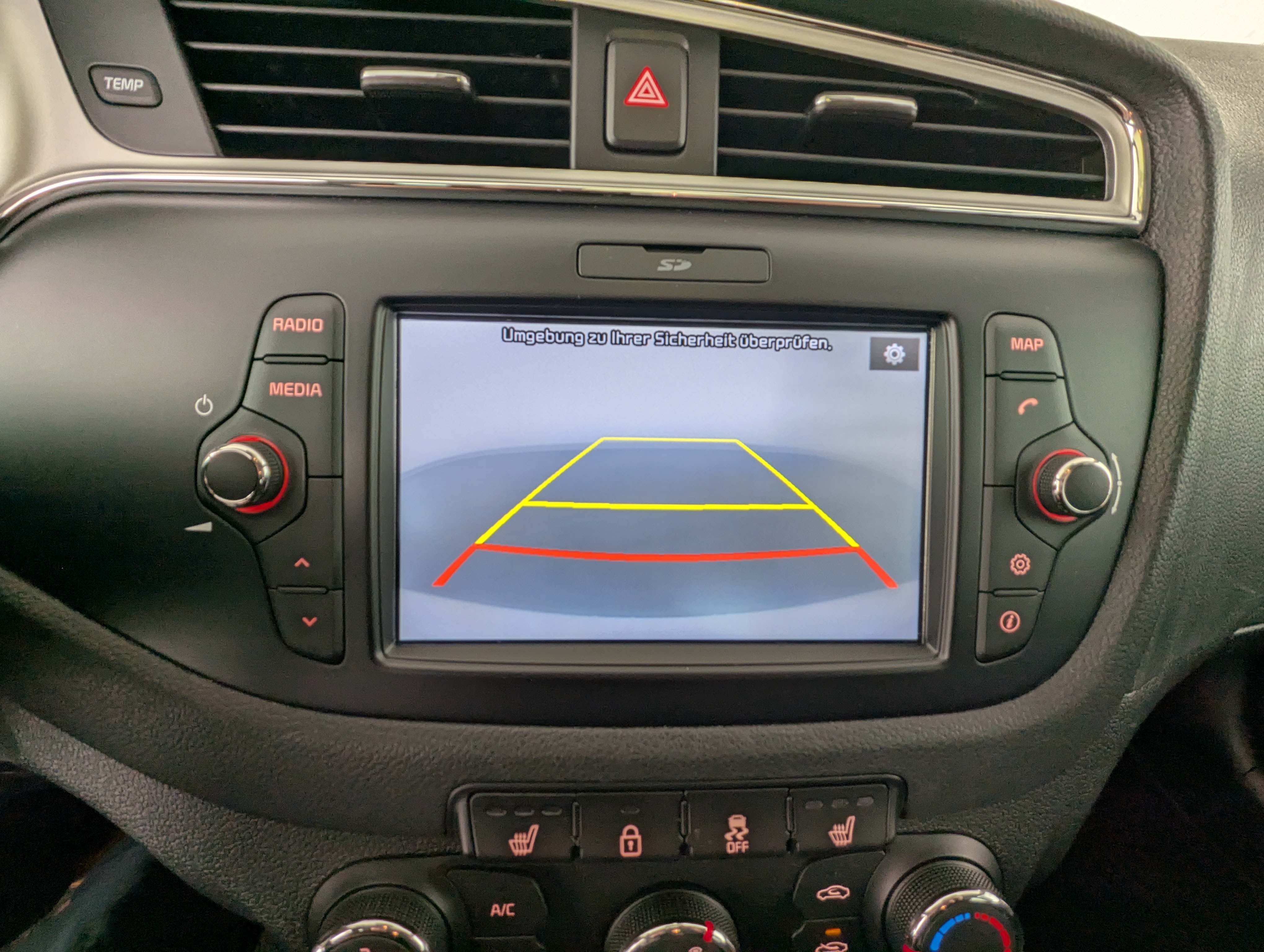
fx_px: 585
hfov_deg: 94.4
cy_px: 476
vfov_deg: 78.2
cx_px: 632
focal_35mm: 16
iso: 119
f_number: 2.2
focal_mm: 2.35
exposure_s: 1/54.3
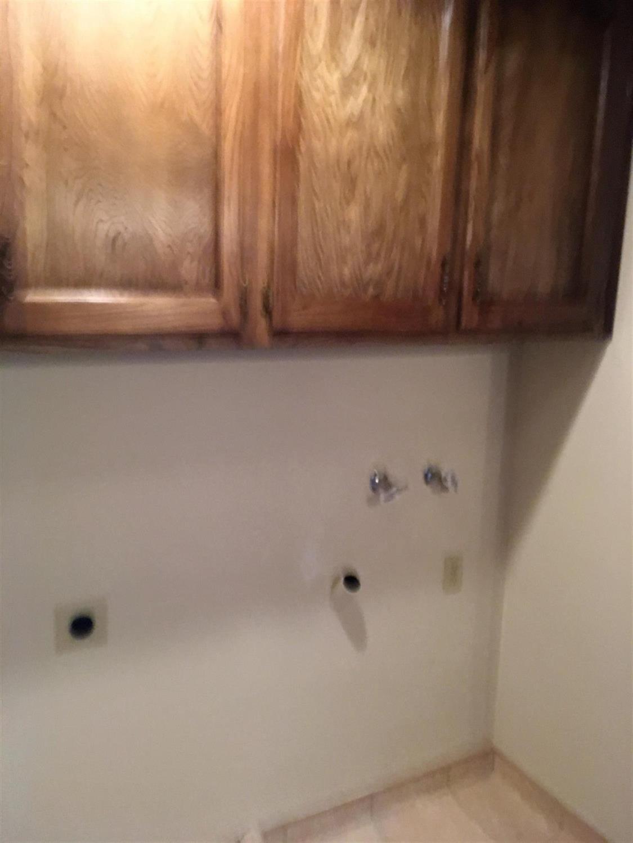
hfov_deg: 48.2
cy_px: 422
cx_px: 316
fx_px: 707
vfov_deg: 61.6
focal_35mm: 29
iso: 400
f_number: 2.2
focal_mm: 4.15
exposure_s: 1/15
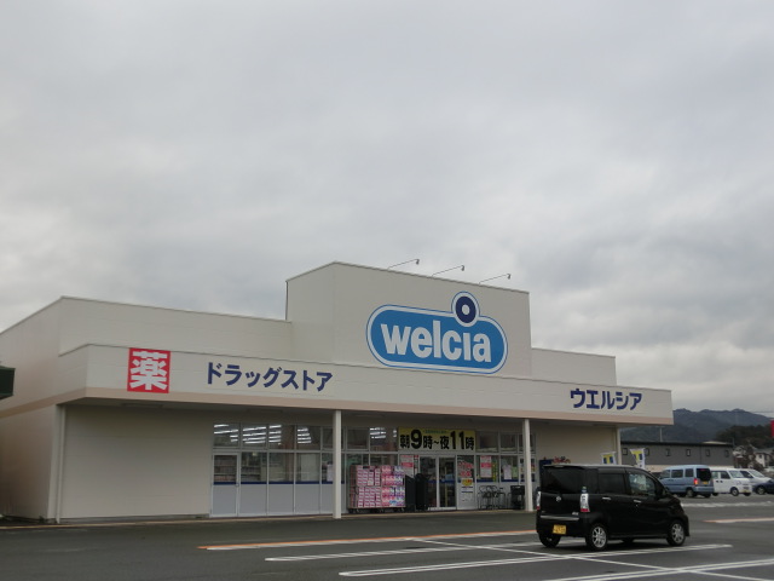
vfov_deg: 37.7
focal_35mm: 38
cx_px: 387
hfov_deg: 49.0
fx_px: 850
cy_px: 290
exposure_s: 1/500
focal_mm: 6.67
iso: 80
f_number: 3.9
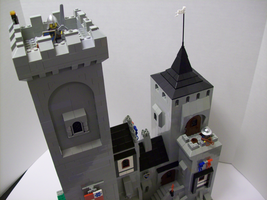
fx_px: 278
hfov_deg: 51.4
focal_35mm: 36
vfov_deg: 39.6
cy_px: 100
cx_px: 134
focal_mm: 6
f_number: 2.7
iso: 160
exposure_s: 1/28.4
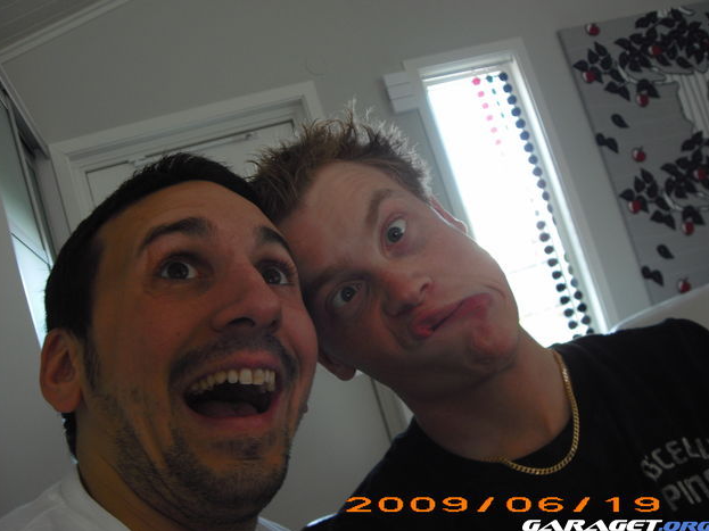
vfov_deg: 37.7
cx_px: 353
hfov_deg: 49.0
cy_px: 264
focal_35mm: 38
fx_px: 778
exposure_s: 1/30
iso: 100
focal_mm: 6.2
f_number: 2.7
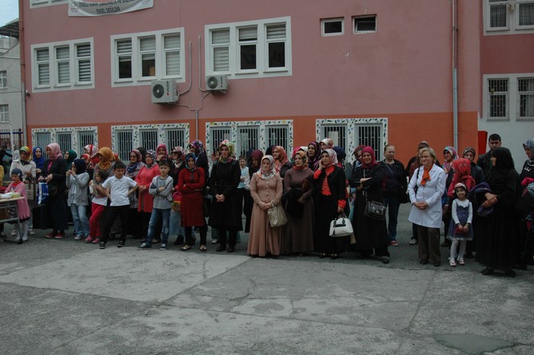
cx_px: 267
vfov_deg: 36.8
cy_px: 178
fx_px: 533
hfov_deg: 53.2
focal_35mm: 36
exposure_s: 1/400
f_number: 10
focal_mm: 24
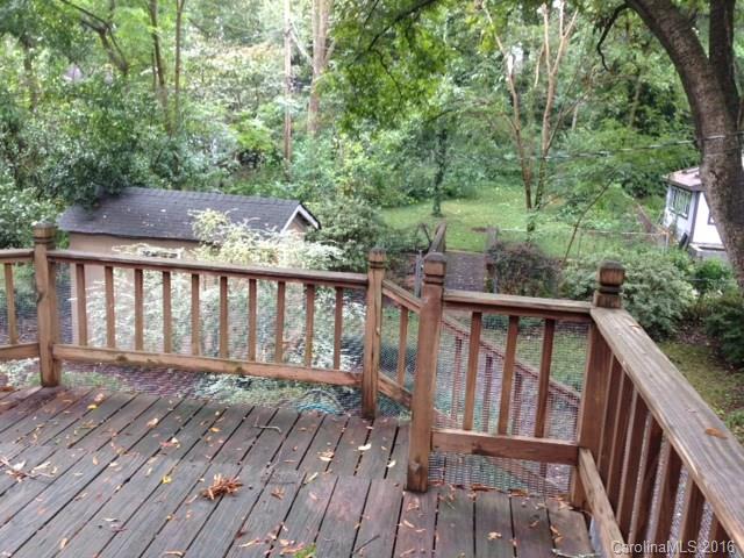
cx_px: 372
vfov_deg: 42.9
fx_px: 709
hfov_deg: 55.4
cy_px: 279
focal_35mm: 33
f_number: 2.4
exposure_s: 1/24
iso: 50
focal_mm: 4.12
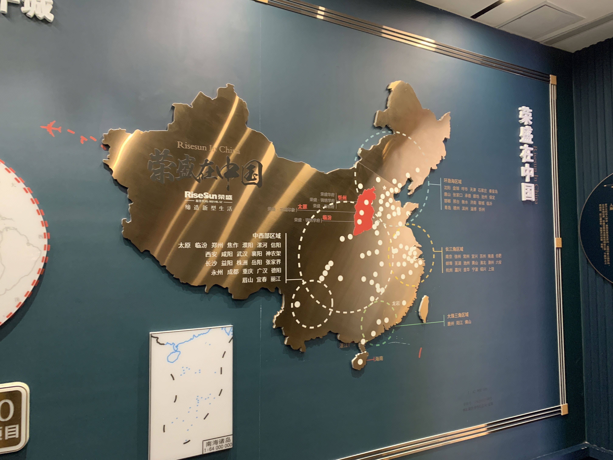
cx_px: 306
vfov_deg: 53.1
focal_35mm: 26
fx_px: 460
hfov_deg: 67.3
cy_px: 230
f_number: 1.8
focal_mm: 4.25
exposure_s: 1/41
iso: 400
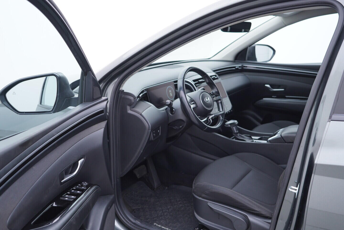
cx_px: 172
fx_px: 344
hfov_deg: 53.1
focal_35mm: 36
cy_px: 115
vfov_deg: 36.9
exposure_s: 1/40
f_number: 2.8
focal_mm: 24
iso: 125
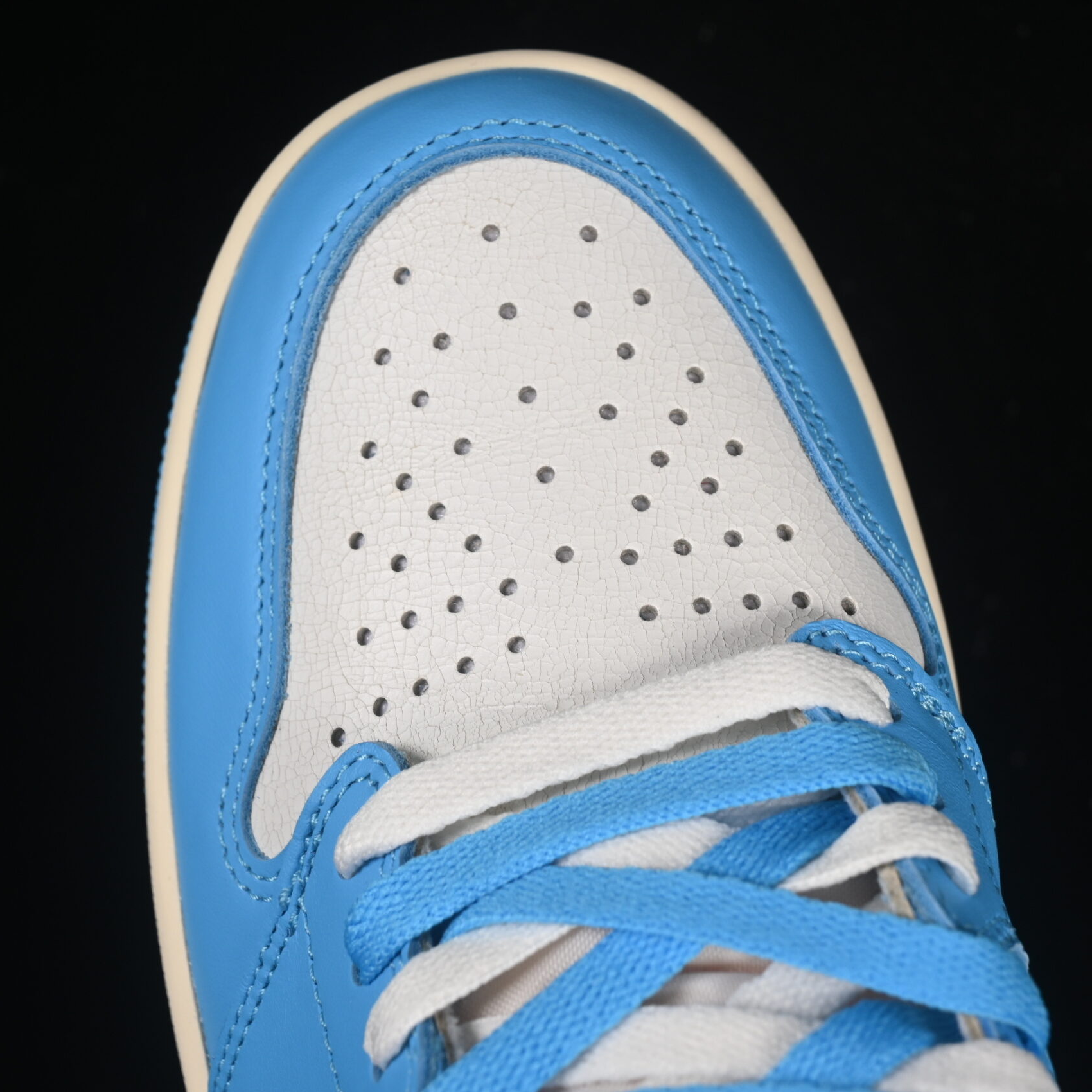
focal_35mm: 96
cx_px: 527
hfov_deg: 18.1
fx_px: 3426
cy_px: 548
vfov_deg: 18.1
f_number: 7.1
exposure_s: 1/80
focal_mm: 50
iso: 160
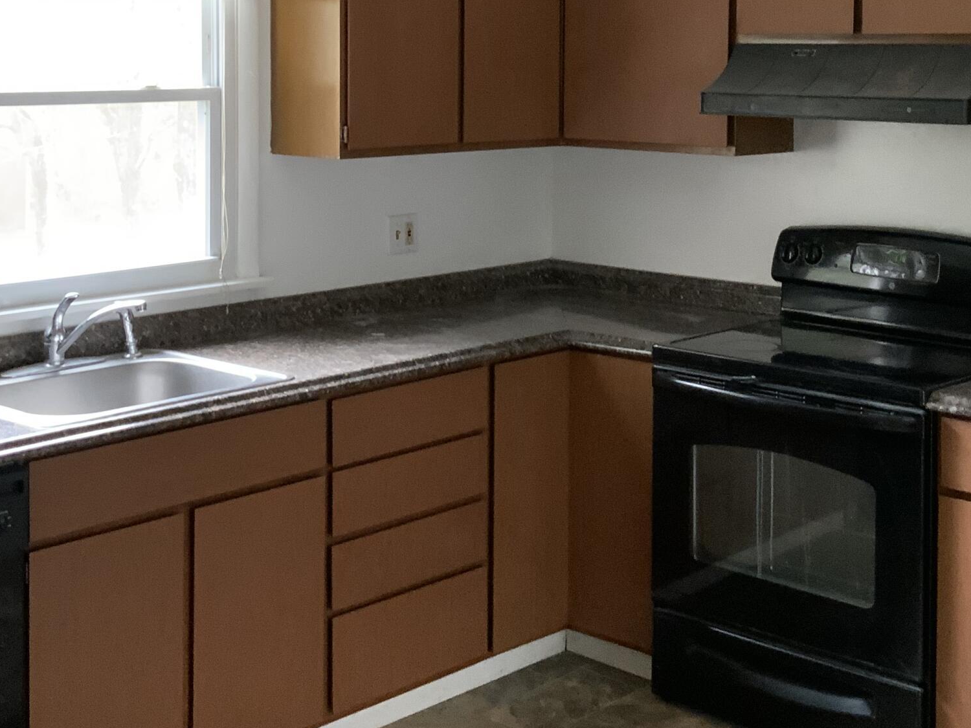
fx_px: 1627
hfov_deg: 33.2
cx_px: 543
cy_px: 104
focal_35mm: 58
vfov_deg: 24.7
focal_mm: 3
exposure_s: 1/40
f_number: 1.8
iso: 200
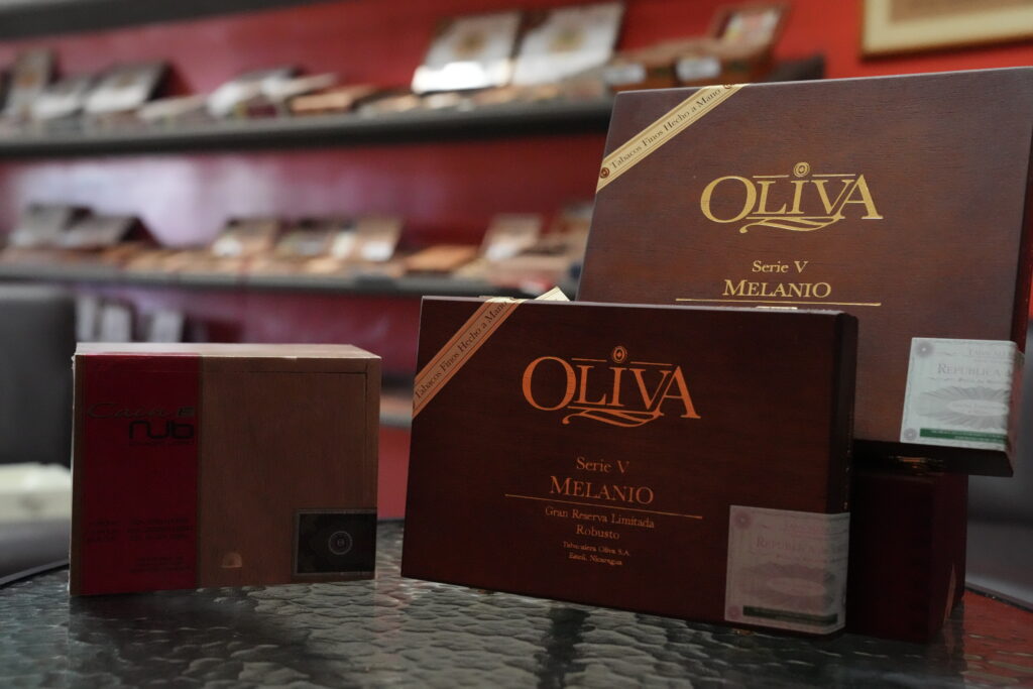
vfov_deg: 28.7
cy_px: 344
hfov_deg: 41.9
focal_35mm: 47
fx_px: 1349
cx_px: 516
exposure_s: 1/250
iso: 12800
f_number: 5
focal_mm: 47
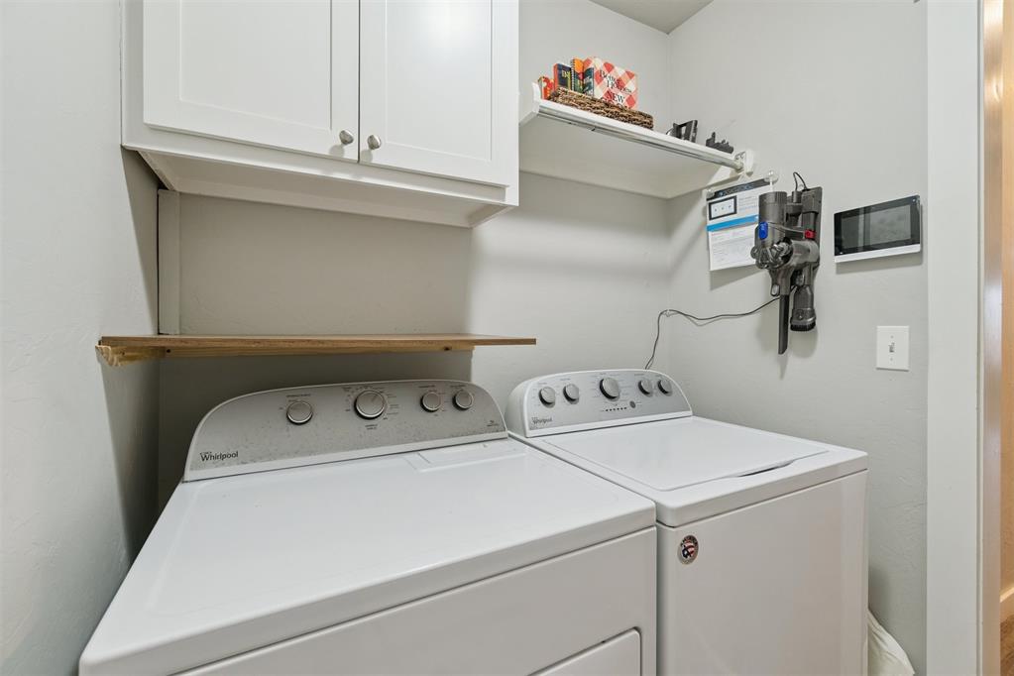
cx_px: 507
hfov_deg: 100.4
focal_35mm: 15
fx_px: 422
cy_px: 338
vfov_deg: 77.3
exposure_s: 1/20
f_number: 6.3
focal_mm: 10
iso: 200
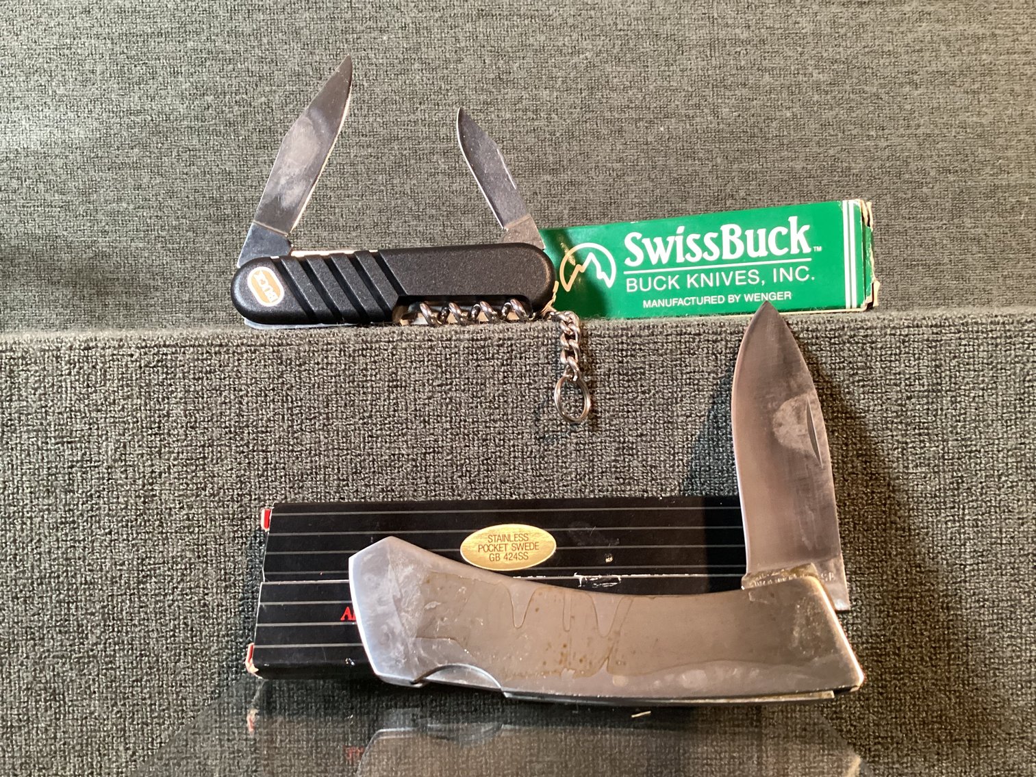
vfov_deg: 45.4
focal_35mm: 31
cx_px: 518
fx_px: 928
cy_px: 388
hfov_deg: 58.3
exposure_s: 1/30
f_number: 2.4
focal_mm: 3.3
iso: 400
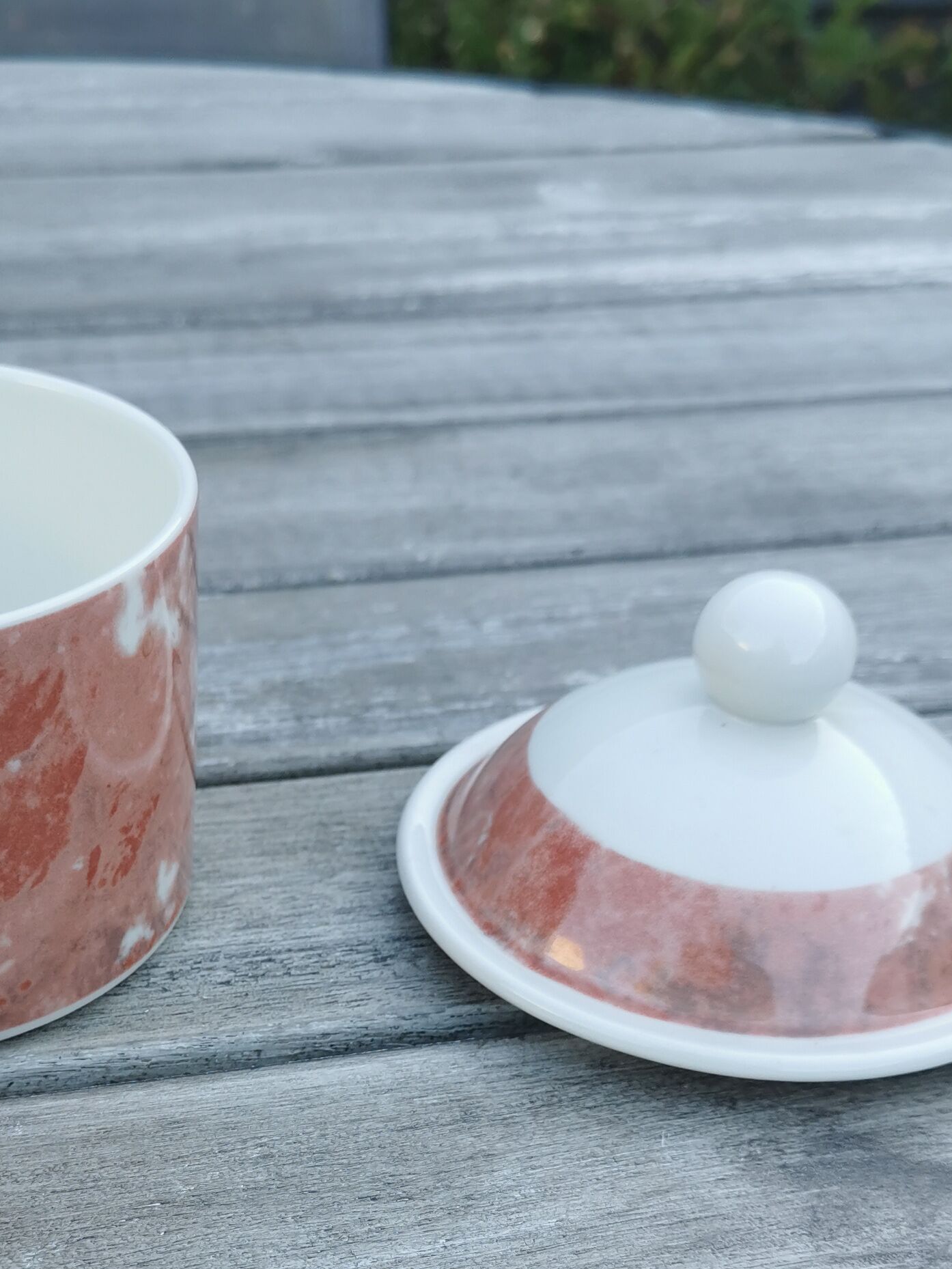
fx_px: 1943
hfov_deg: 27.4
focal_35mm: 53
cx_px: 311
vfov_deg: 35.2
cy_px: 983
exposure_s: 1/246
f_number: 1.8
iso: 50
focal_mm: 5.58
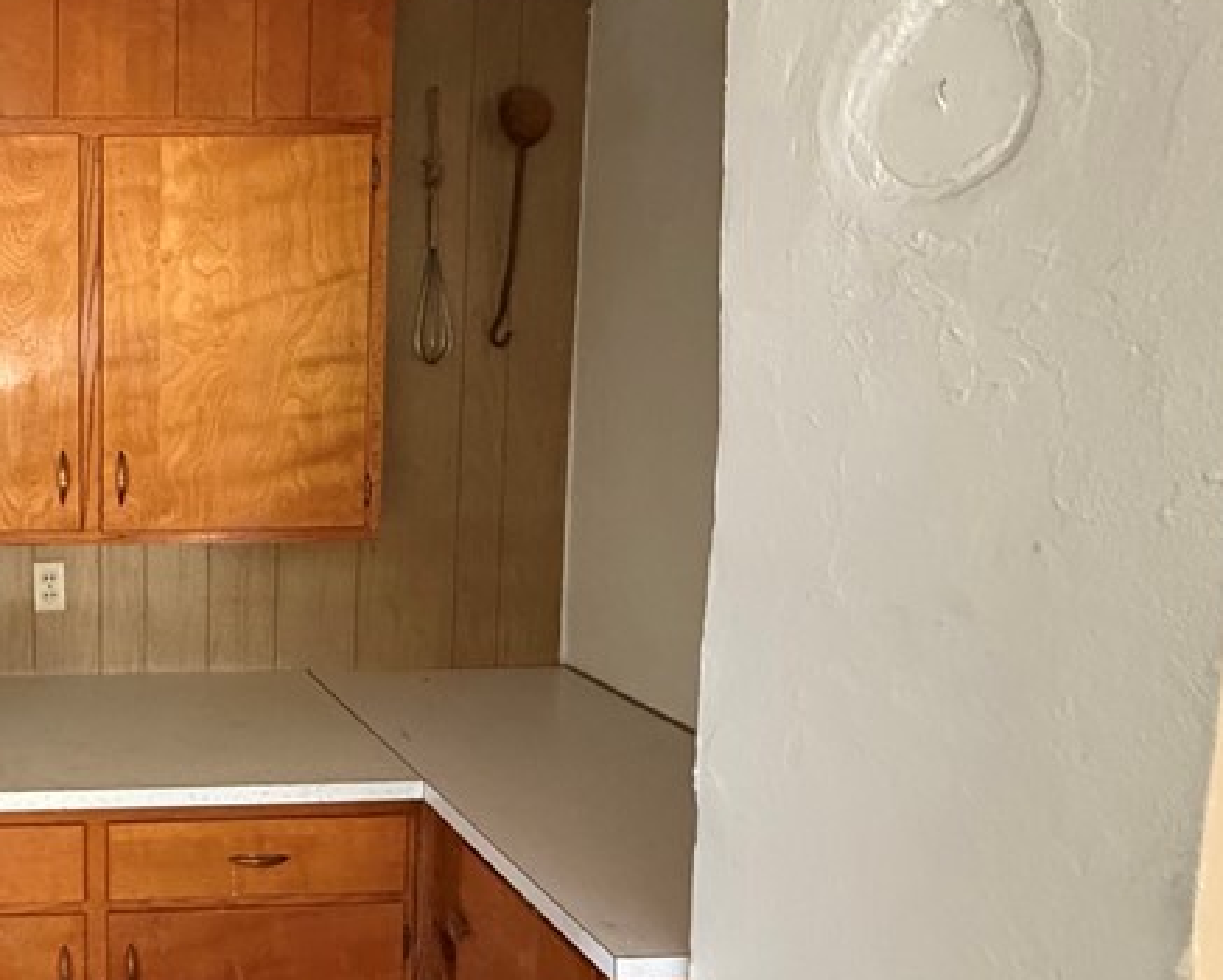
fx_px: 1159
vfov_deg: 45.8
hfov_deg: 46.5
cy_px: 451
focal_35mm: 32
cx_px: 0
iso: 1000
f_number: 2.2
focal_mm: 2.22
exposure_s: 1/60
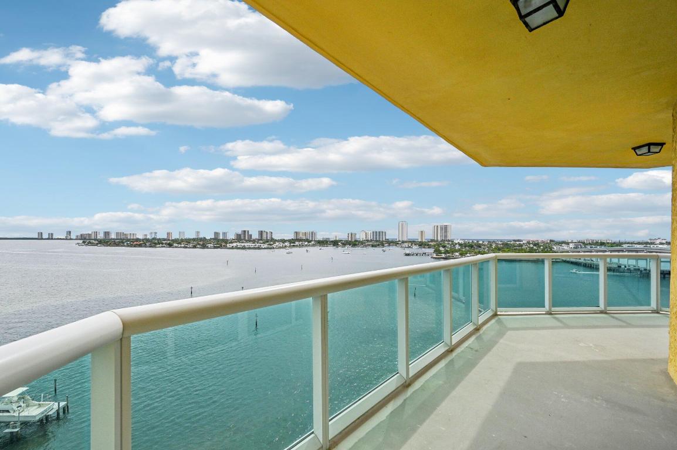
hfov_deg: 104.3
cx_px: 338
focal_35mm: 14
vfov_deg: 81.1
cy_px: 225
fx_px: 263
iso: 400
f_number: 8
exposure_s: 1/1600
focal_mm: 14
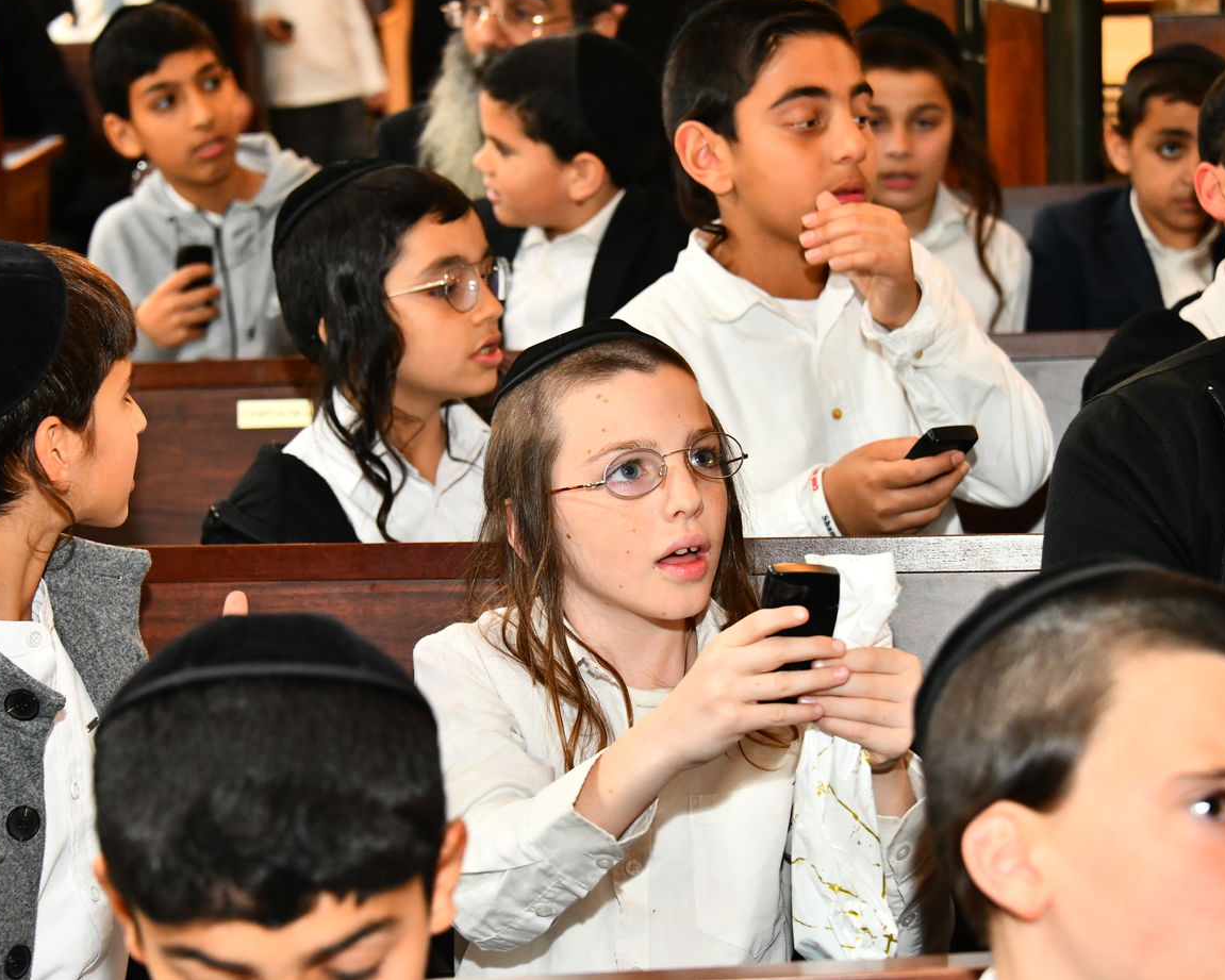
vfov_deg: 17.3
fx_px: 3227
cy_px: 485
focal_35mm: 89
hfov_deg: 21.5
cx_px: 647
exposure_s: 1/100
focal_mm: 78
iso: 2000
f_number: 5.6
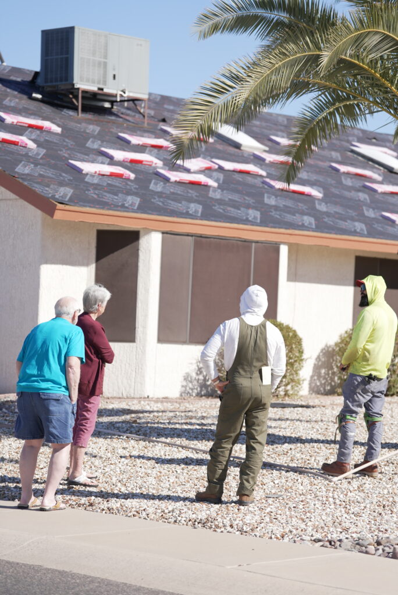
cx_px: 199
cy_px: 298
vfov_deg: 20.8
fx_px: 1623
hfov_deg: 14.0
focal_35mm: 98
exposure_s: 1/1250
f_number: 2.8
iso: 100
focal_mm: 98
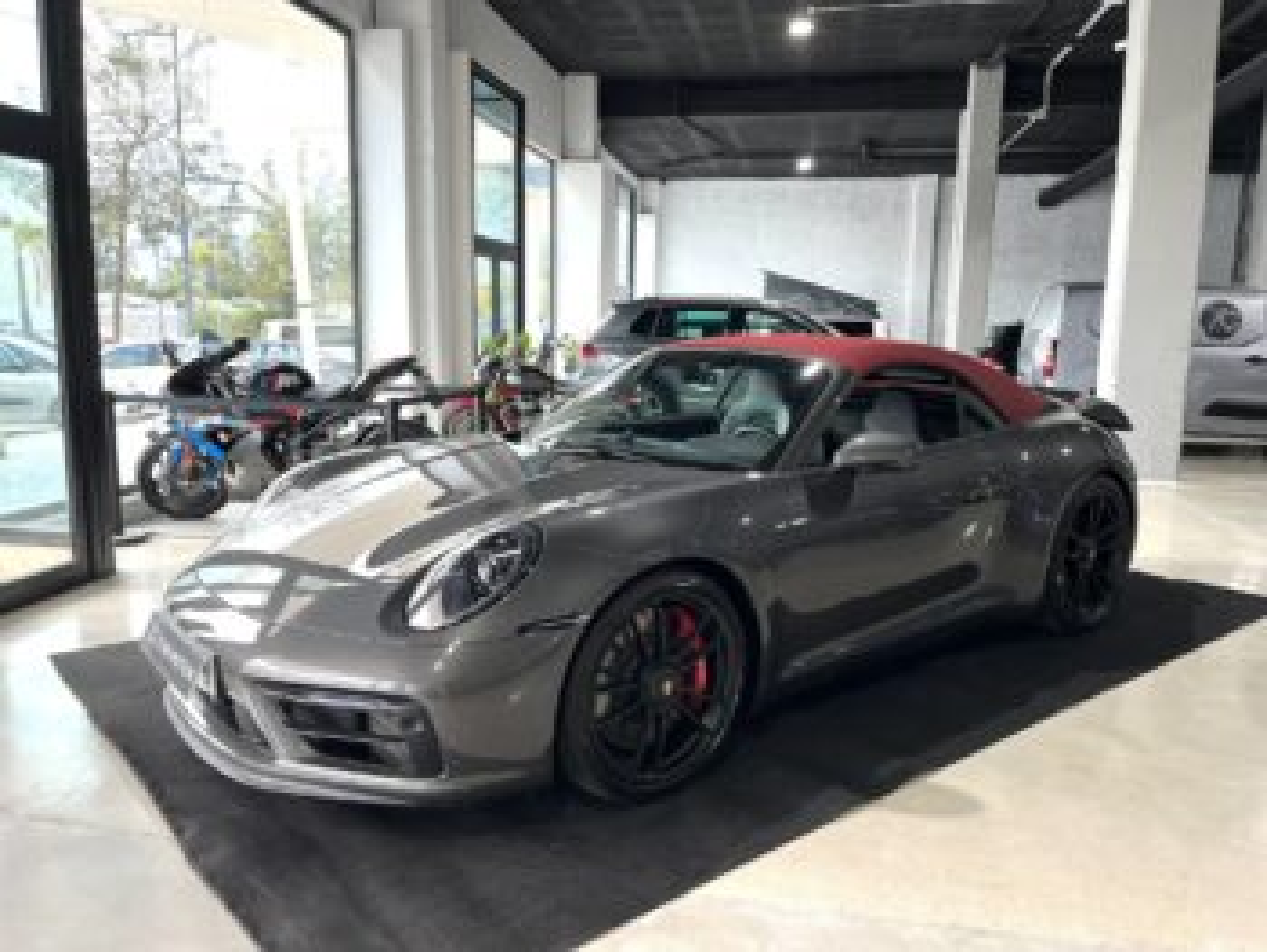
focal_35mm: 26
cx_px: 634
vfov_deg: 53.1
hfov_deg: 67.3
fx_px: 952
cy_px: 476
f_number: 1.6
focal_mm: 5.1
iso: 50
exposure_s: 1/100
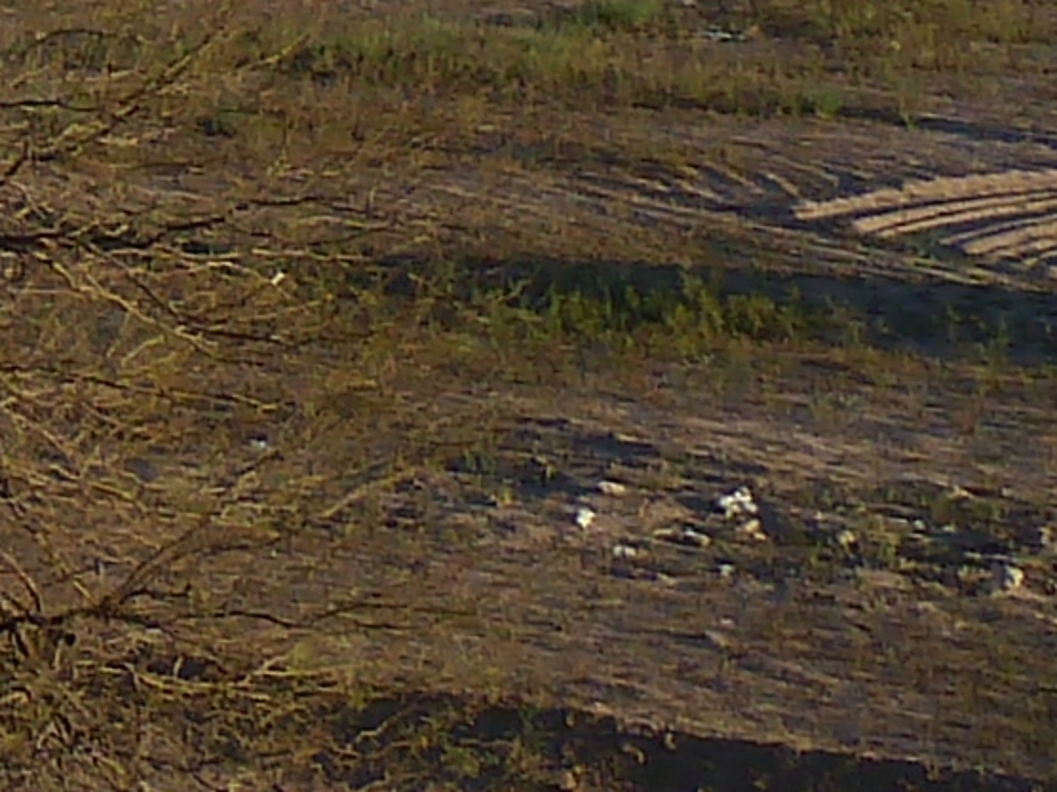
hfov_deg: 9.5
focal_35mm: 180
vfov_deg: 7.8
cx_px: -1646
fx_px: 5496
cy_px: -921
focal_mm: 4.1
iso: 80
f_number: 4
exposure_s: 1/320
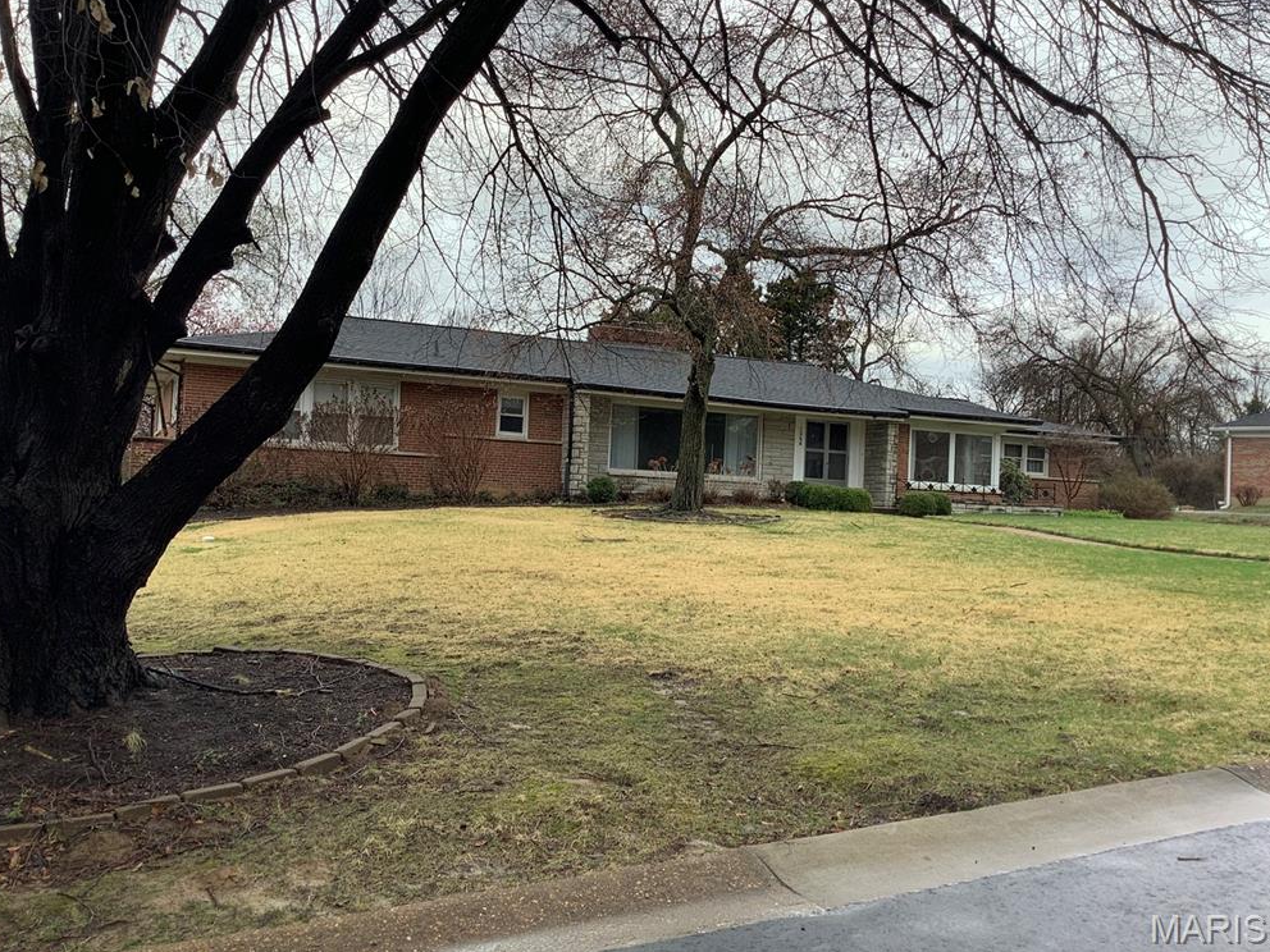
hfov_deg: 56.8
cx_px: 623
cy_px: 464
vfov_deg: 44.2
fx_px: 1174
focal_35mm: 32
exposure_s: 1/120
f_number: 2.4
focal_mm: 3.3
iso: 25
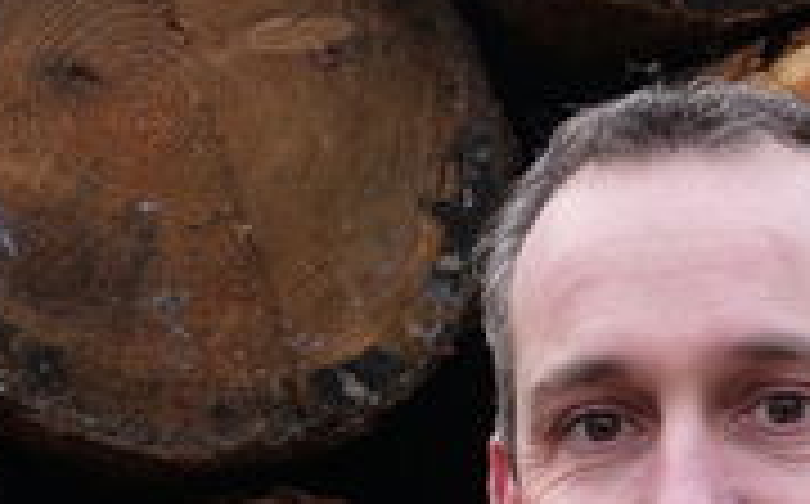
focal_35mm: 133
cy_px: 675
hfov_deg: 15.7
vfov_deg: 9.6
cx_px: 338
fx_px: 2932
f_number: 3.3
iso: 200
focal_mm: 20
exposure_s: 1/100
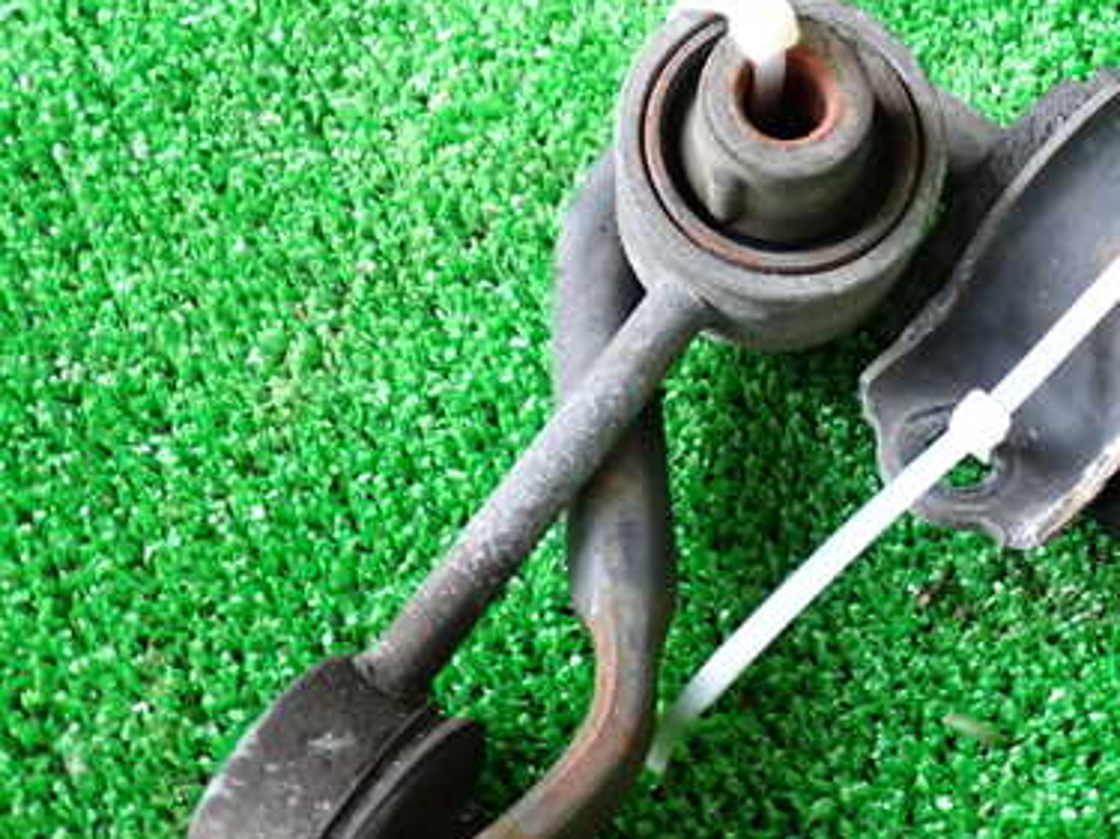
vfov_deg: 30.1
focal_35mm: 48
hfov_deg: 38.2
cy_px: 525
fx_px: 1553
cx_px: 893
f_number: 2.3
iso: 500
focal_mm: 5.4
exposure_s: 1/30
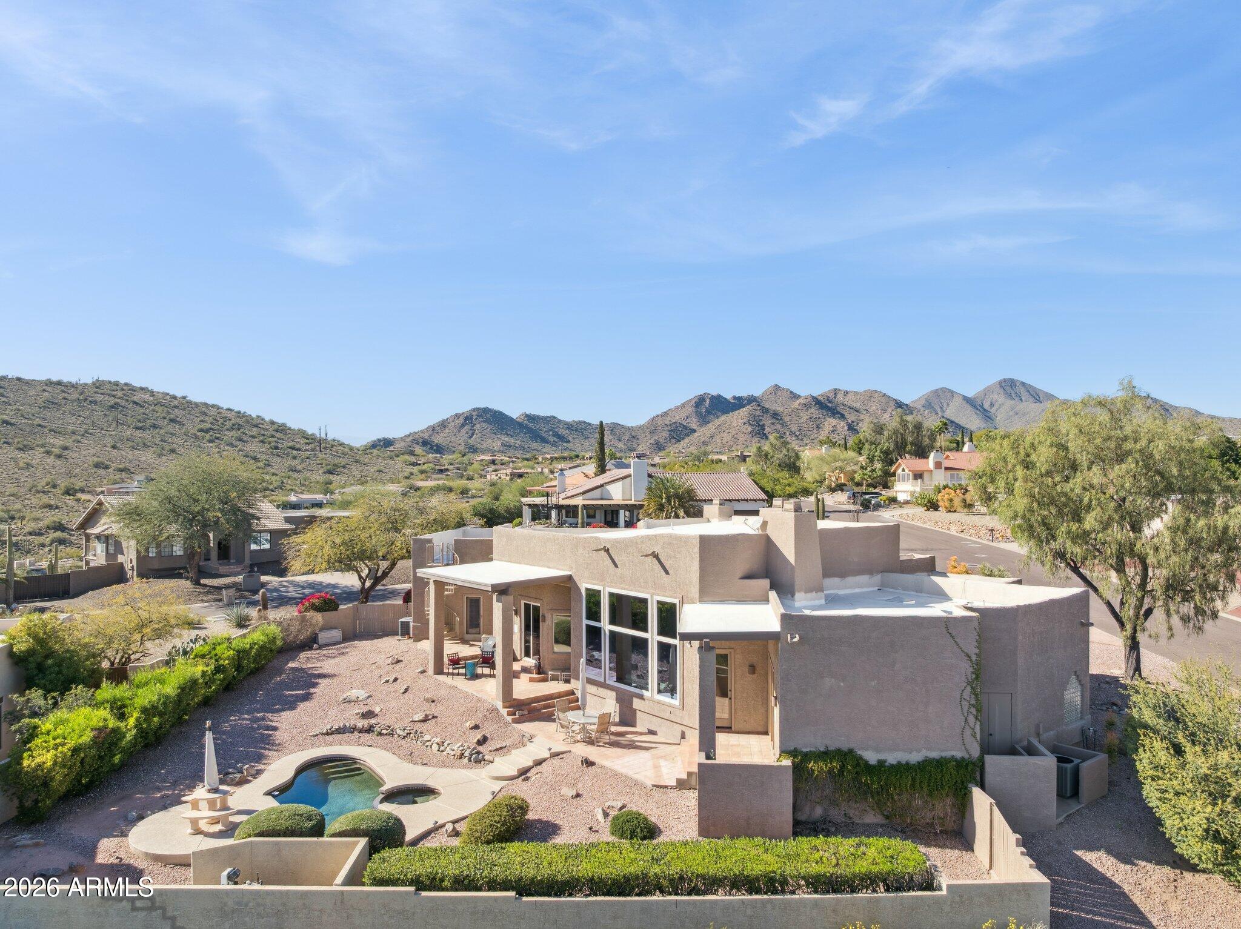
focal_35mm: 24
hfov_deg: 71.6
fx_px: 860
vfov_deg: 56.8
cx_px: 620
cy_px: 464
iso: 100
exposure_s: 1/400
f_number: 6.3
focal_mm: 12.3
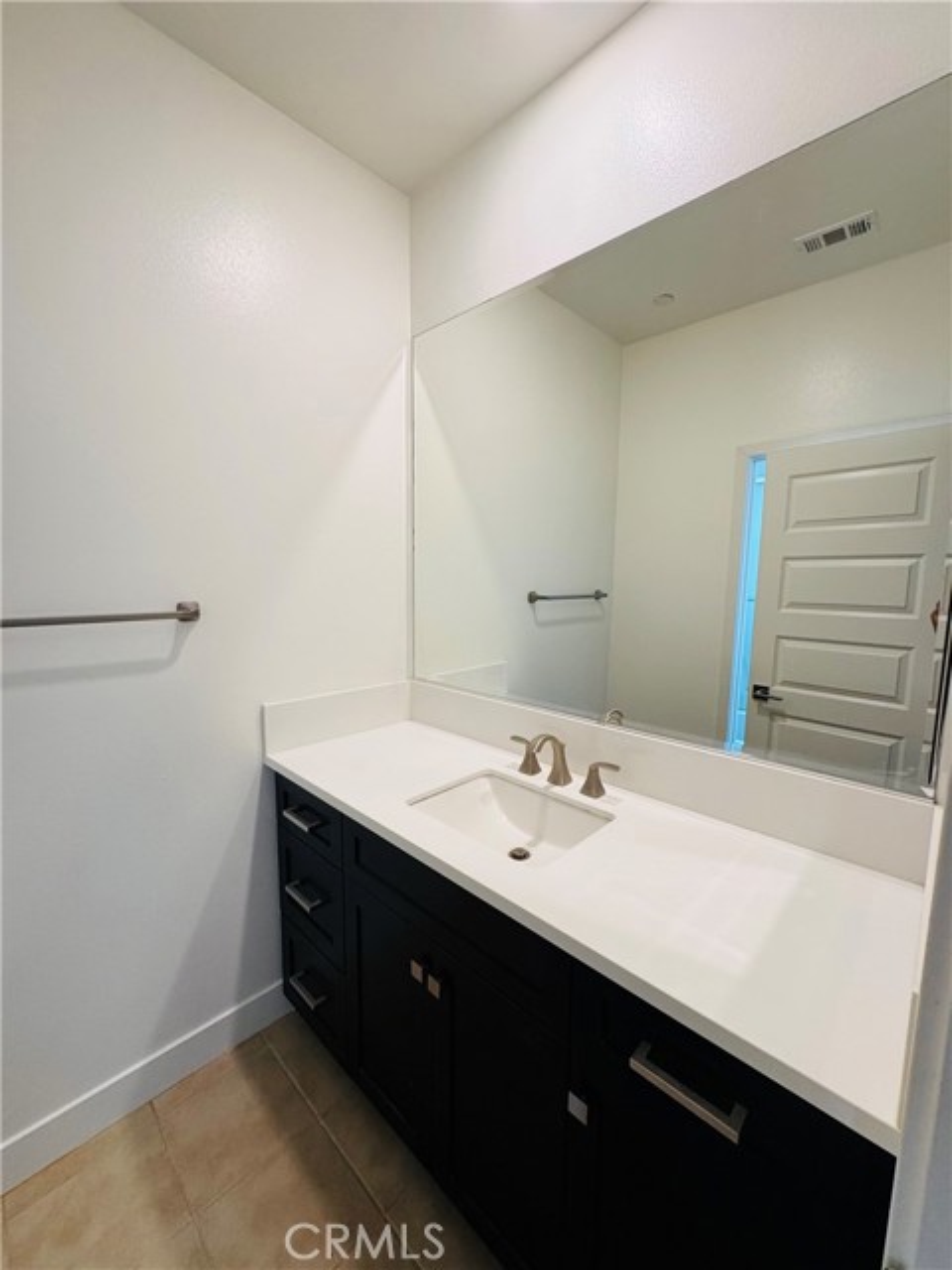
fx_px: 513
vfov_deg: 102.1
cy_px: 635
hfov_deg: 85.7
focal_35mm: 14
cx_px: 476
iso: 200
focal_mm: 2.22
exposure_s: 1/120
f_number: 2.2
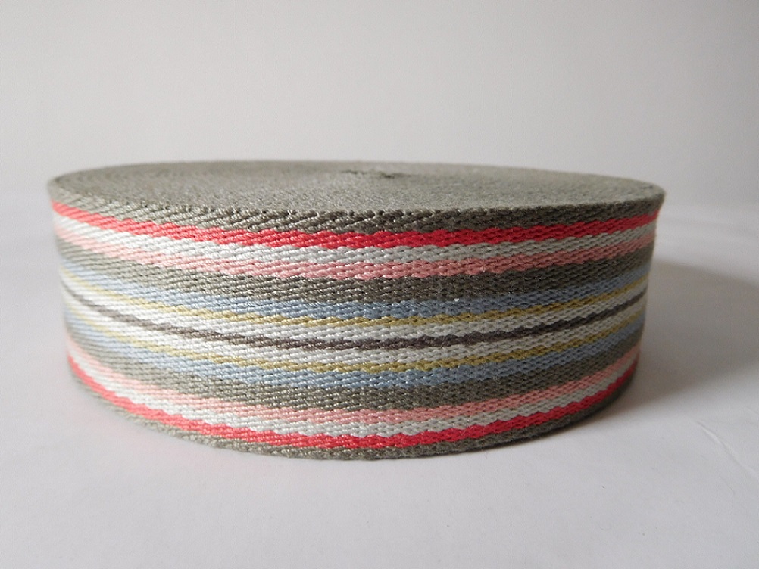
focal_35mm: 25
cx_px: 380
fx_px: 548
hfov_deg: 69.4
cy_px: 284
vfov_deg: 54.9
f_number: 3.4
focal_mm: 4.5
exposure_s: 1/30
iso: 160
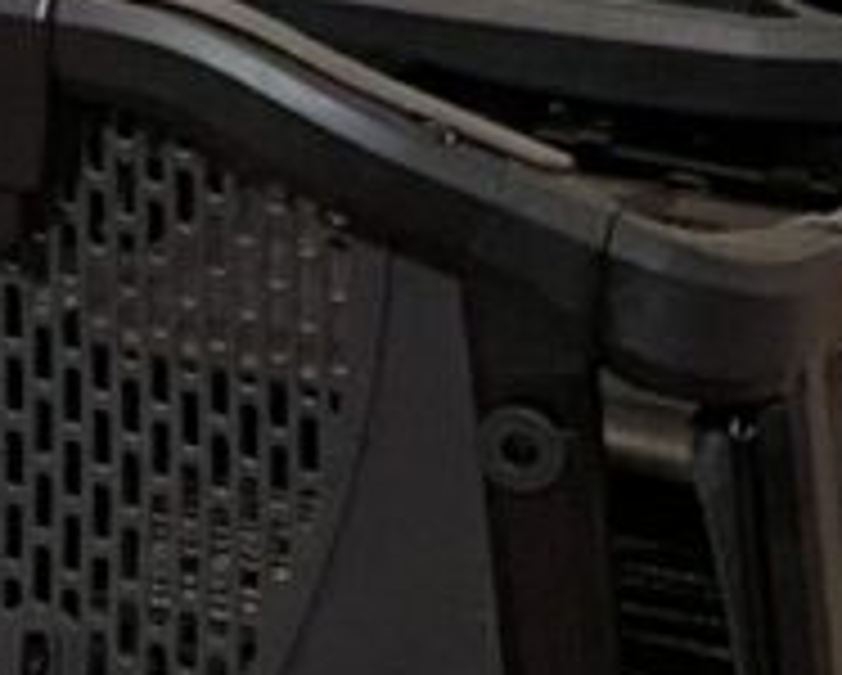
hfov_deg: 8.4
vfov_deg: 7.4
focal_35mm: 208
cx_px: -1252
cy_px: -166
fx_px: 5189
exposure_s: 1/60
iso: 400
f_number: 1.8
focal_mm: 4.25
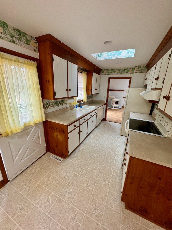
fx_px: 93
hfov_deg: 85.7
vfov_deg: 102.1
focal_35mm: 14
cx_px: 86
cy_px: 115
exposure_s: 1/60
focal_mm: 2.22
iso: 200
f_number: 2.2
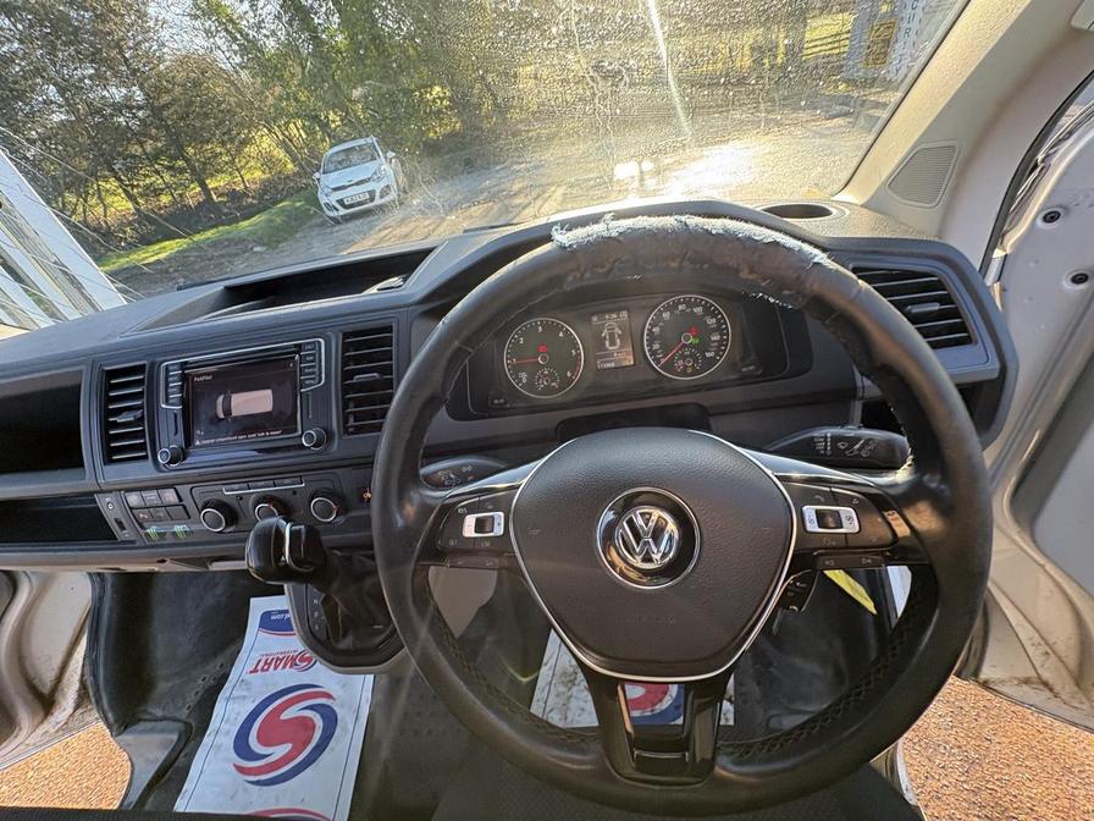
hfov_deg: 102.1
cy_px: 410
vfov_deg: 85.7
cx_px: 547
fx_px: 442
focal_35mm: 14
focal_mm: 2.22
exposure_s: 1/99
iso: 100
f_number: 2.2
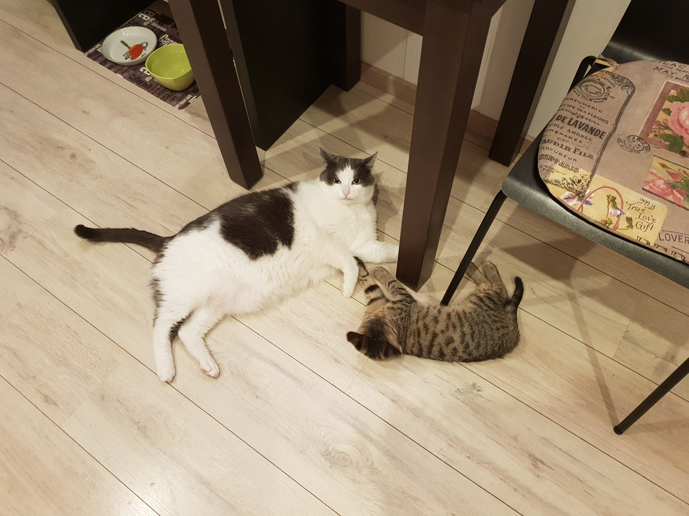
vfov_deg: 53.1
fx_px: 517
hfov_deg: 67.3
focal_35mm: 26
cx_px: 344
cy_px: 258
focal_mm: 4.3
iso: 250
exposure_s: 1/33
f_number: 1.7
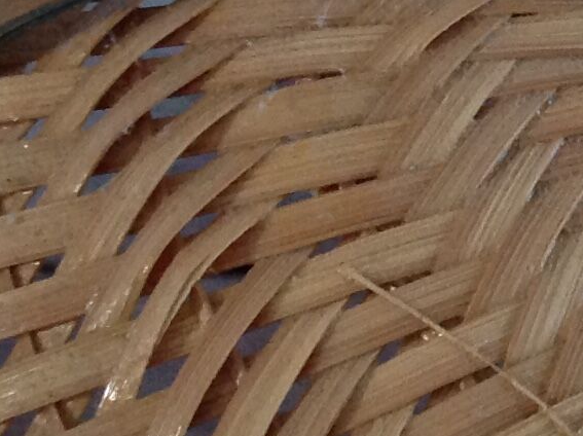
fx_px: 2692
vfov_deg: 9.3
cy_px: 254
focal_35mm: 160
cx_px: 871
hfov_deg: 11.8
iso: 200
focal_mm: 4.28
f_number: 2.4
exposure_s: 1/15
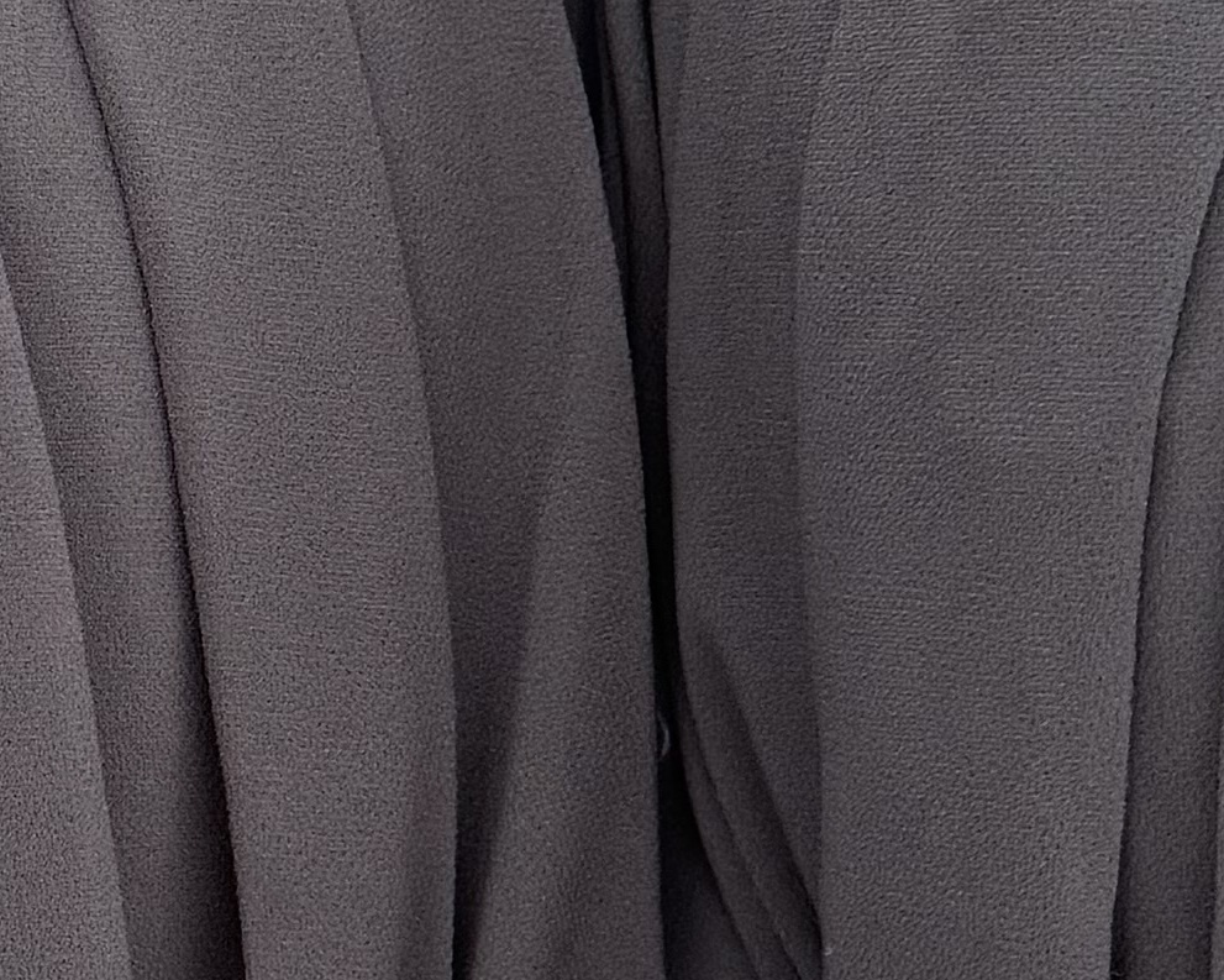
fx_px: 4891
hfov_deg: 14.2
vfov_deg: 11.4
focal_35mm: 135
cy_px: 325
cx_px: 290
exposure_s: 1/76
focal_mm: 6.76
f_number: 1.78
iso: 200
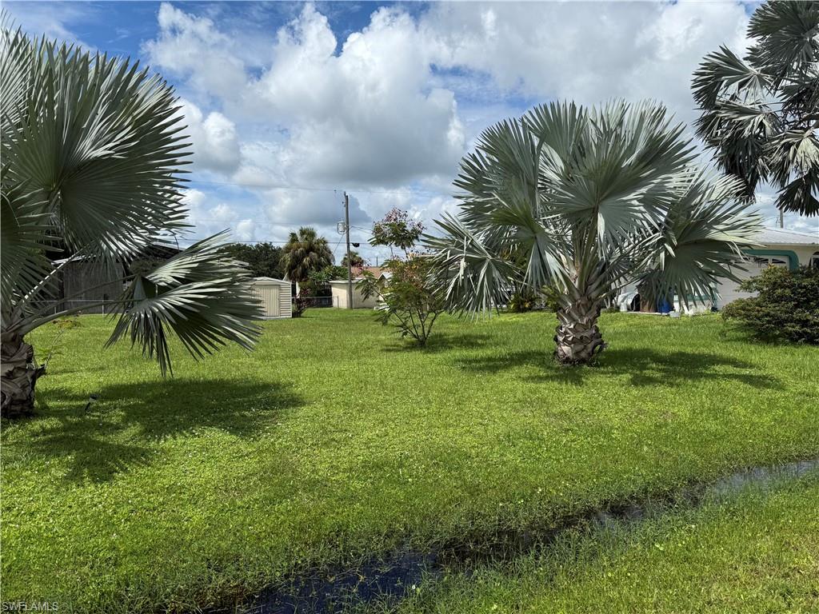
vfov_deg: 56.8
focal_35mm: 24
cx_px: 410
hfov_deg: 71.6
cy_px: 307
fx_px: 568
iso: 80
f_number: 1.78
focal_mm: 6.76
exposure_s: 1/7353
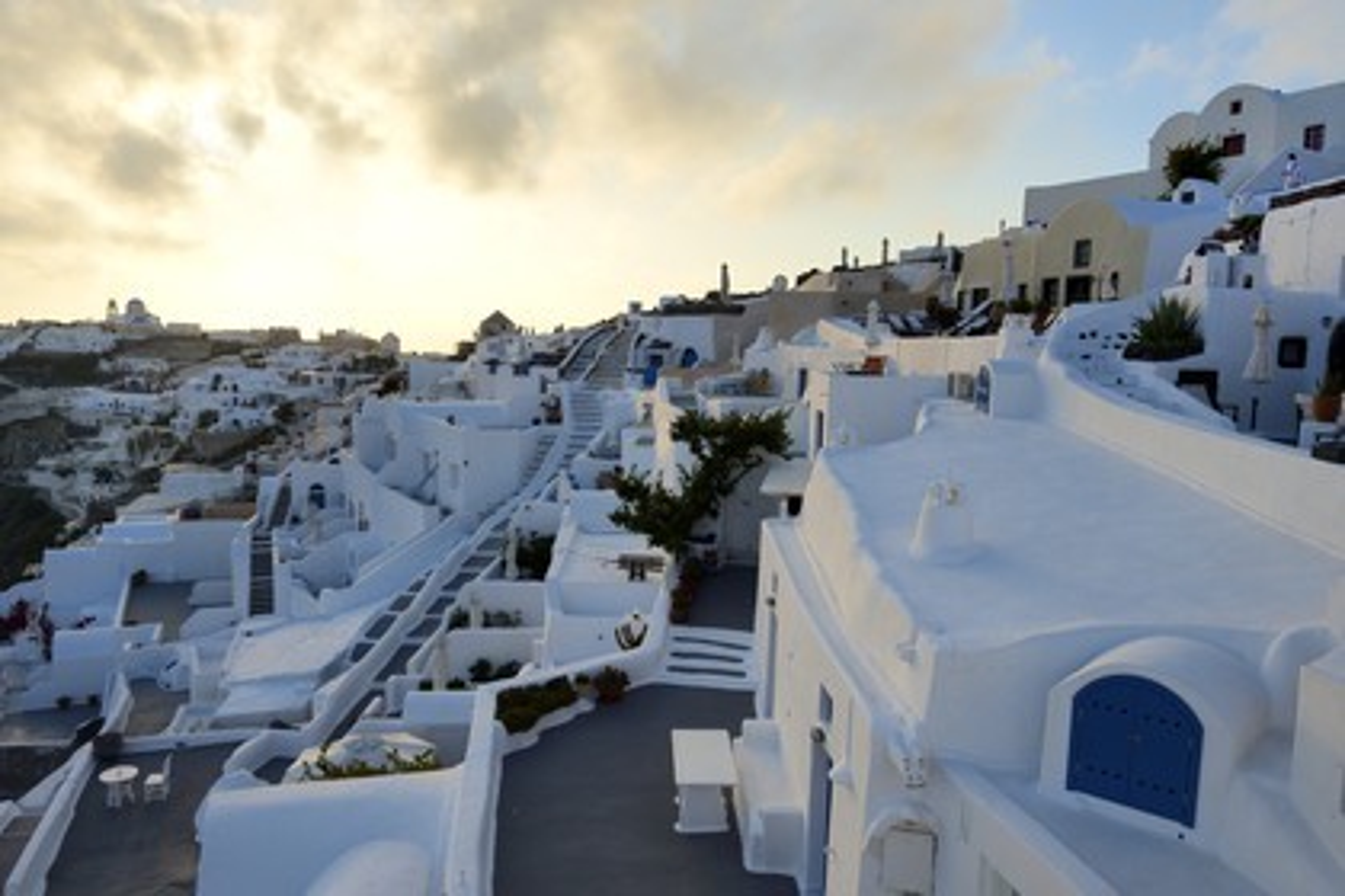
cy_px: 448
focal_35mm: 24
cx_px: 672
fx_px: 897
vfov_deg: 53.1
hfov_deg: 73.7
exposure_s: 1/400
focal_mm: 24
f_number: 9
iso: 200
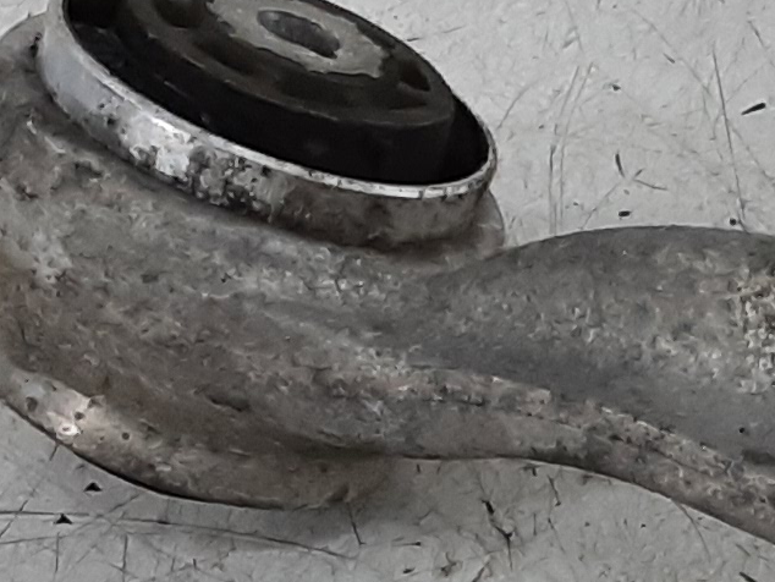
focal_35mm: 139
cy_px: 992
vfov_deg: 10.2
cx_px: 1049
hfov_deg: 13.6
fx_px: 3113
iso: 100
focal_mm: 2.91
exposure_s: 1/50
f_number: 1.9
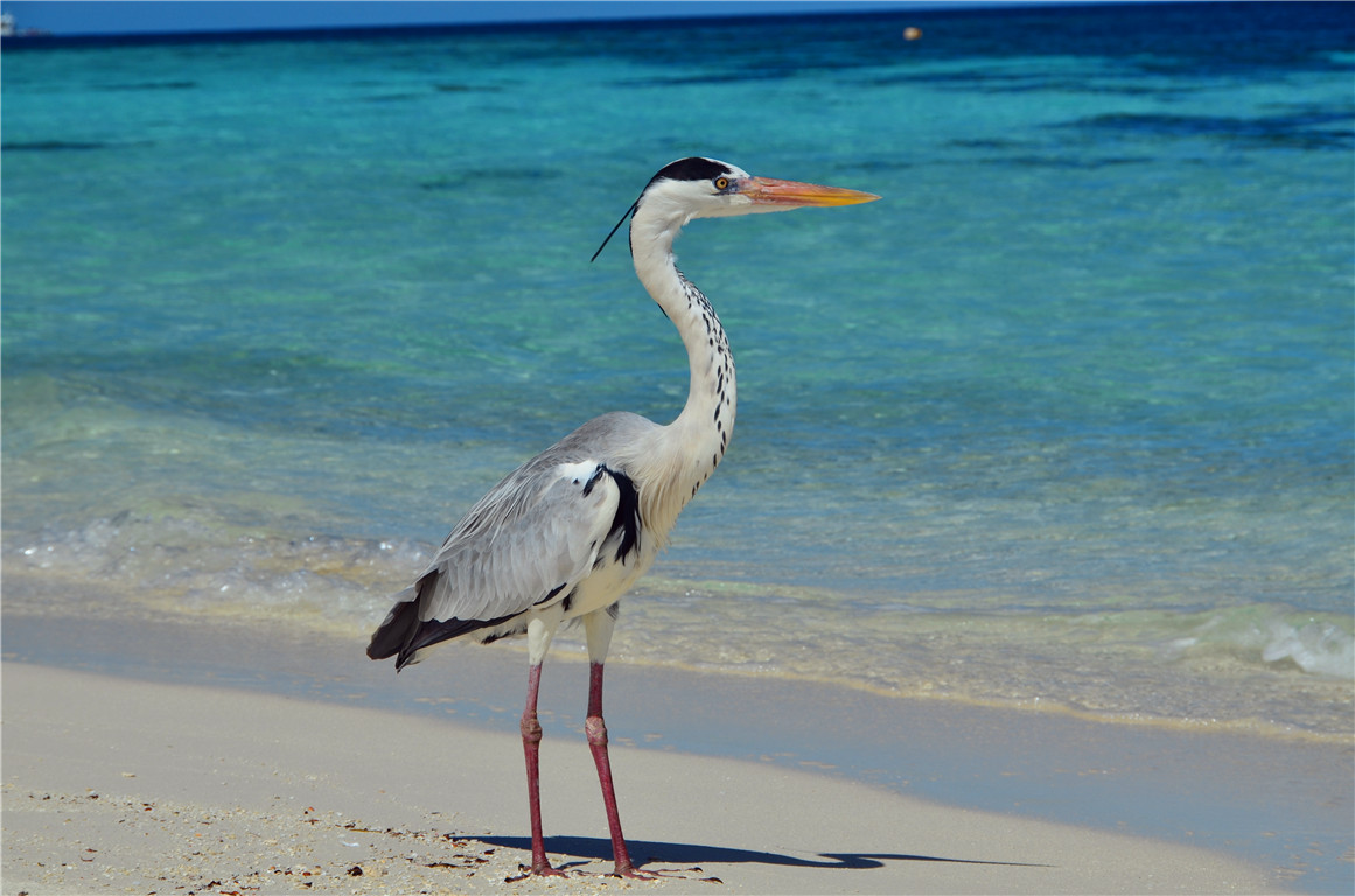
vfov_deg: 9.6
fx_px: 5350
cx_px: 678
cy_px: 448
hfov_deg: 14.4
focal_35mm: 142
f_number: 13
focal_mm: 95
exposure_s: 1/250
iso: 100
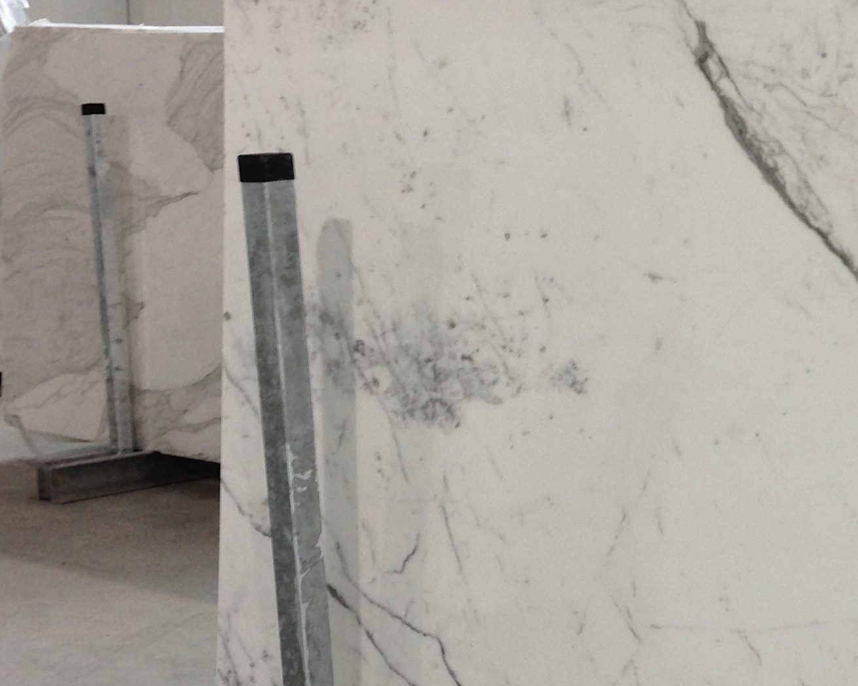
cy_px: 391
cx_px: 847
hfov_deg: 22.9
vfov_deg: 19.2
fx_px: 2031
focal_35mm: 80
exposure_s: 1/24
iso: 50
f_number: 2.4
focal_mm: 4.13
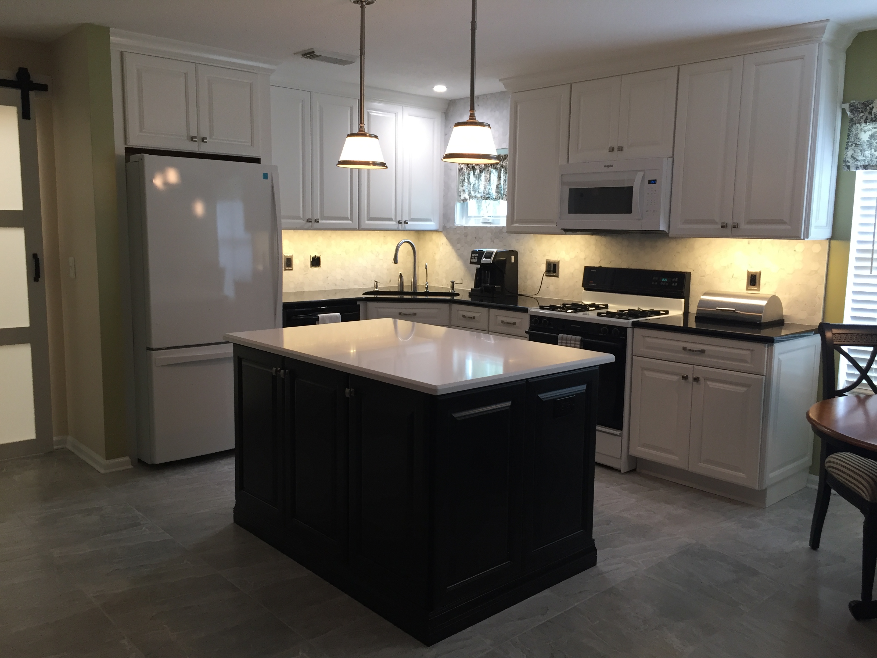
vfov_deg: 48.2
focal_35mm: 29
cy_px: 329
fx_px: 735
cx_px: 438
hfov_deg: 61.7
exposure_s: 1/30
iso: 64
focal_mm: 4.15
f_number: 2.2
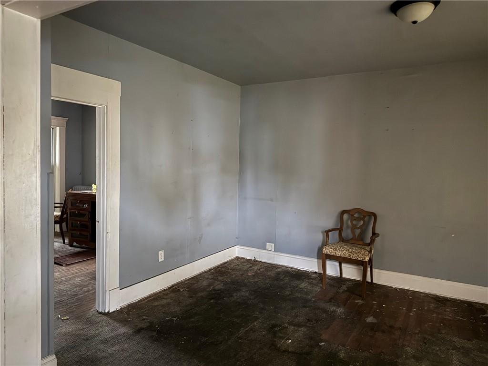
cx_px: 244
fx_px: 338
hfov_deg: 71.6
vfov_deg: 56.8
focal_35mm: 24
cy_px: 183
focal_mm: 6.76
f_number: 1.78
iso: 1600
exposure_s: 1/15
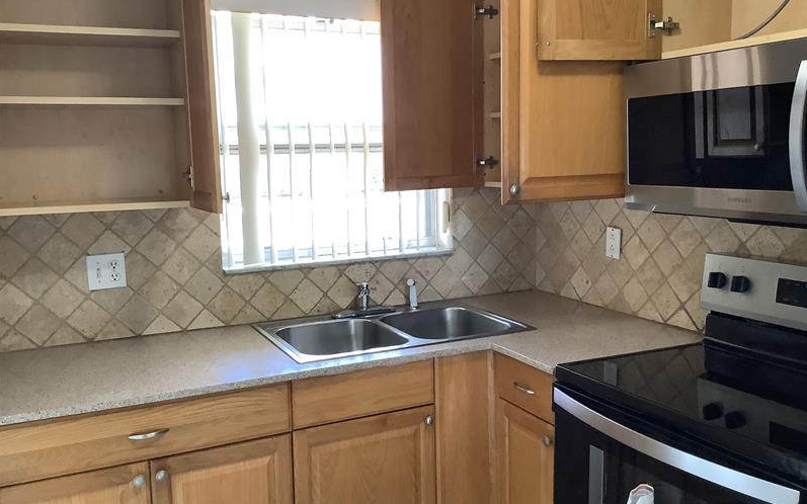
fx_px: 726
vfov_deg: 38.3
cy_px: 242
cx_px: 404
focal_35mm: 33
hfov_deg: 58.1
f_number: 2.4
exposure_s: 1/60
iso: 200
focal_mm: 3.3
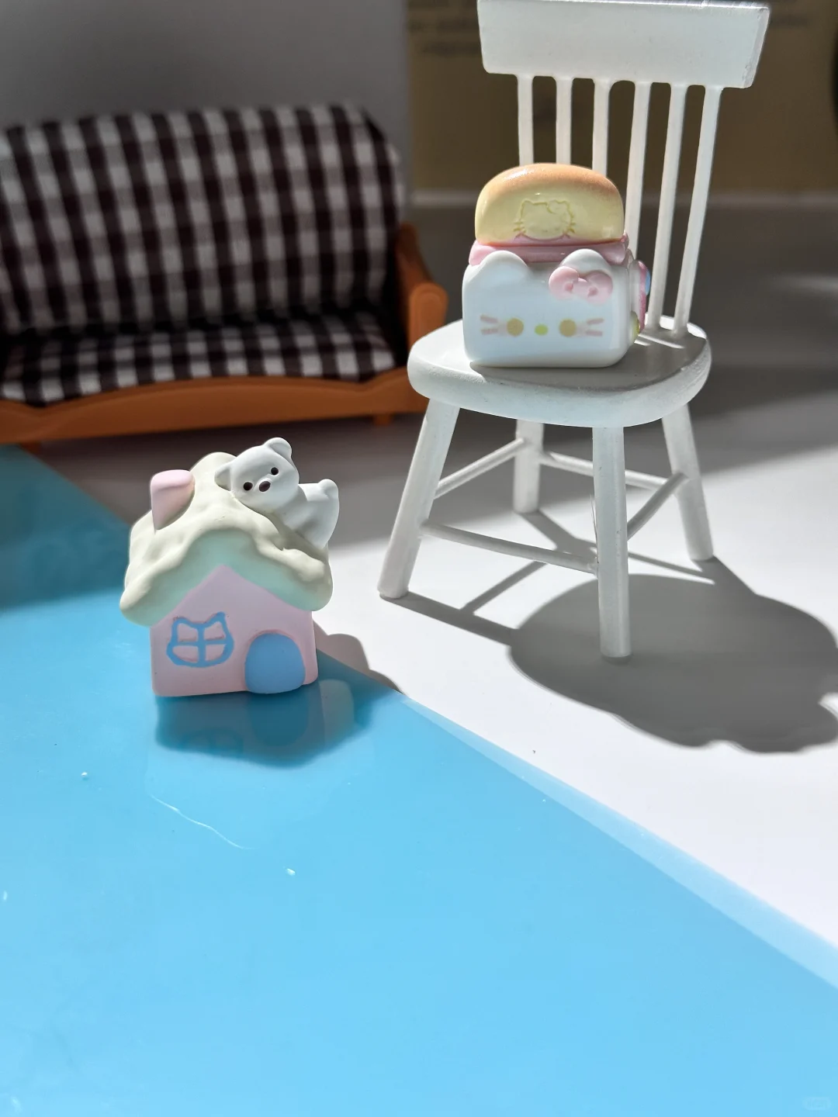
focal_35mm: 48
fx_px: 1549
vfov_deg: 39.7
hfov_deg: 30.3
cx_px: 419
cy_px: 558
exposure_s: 1/100
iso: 50
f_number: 1.78
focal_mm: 6.86
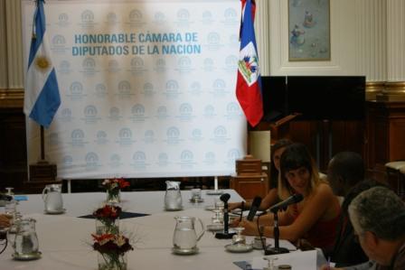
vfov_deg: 16.6
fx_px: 928
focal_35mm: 82
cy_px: 135
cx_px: 202
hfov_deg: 24.6
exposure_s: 1/80
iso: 400
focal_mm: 55
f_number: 5.6
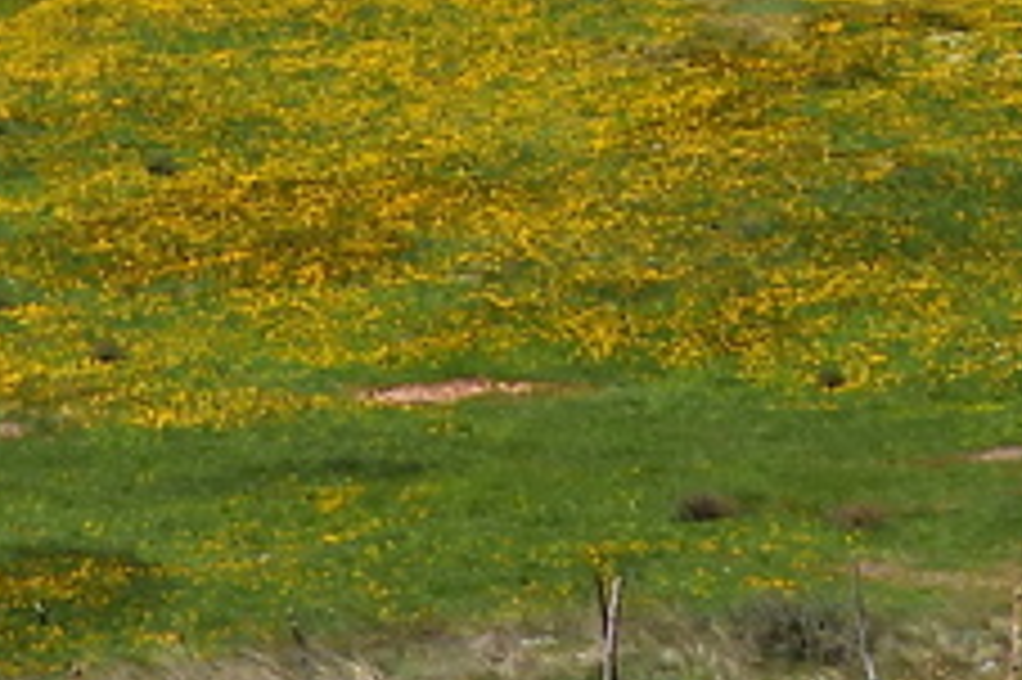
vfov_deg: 3.3
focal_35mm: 411
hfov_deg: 5.0
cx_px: 225
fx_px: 11659
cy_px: -838
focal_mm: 12.5
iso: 100
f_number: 3.5
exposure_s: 1/1600
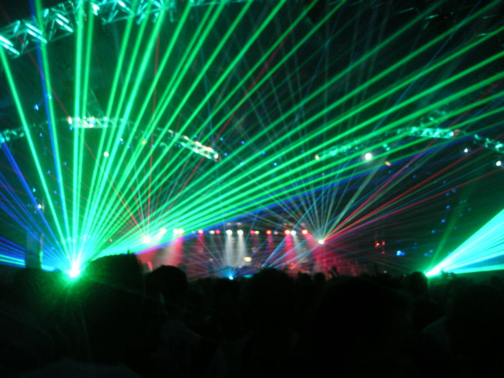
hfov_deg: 49.0
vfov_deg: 37.7
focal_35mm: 38
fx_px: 553
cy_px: 189
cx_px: 252
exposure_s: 1/4
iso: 200
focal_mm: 6
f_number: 2.8
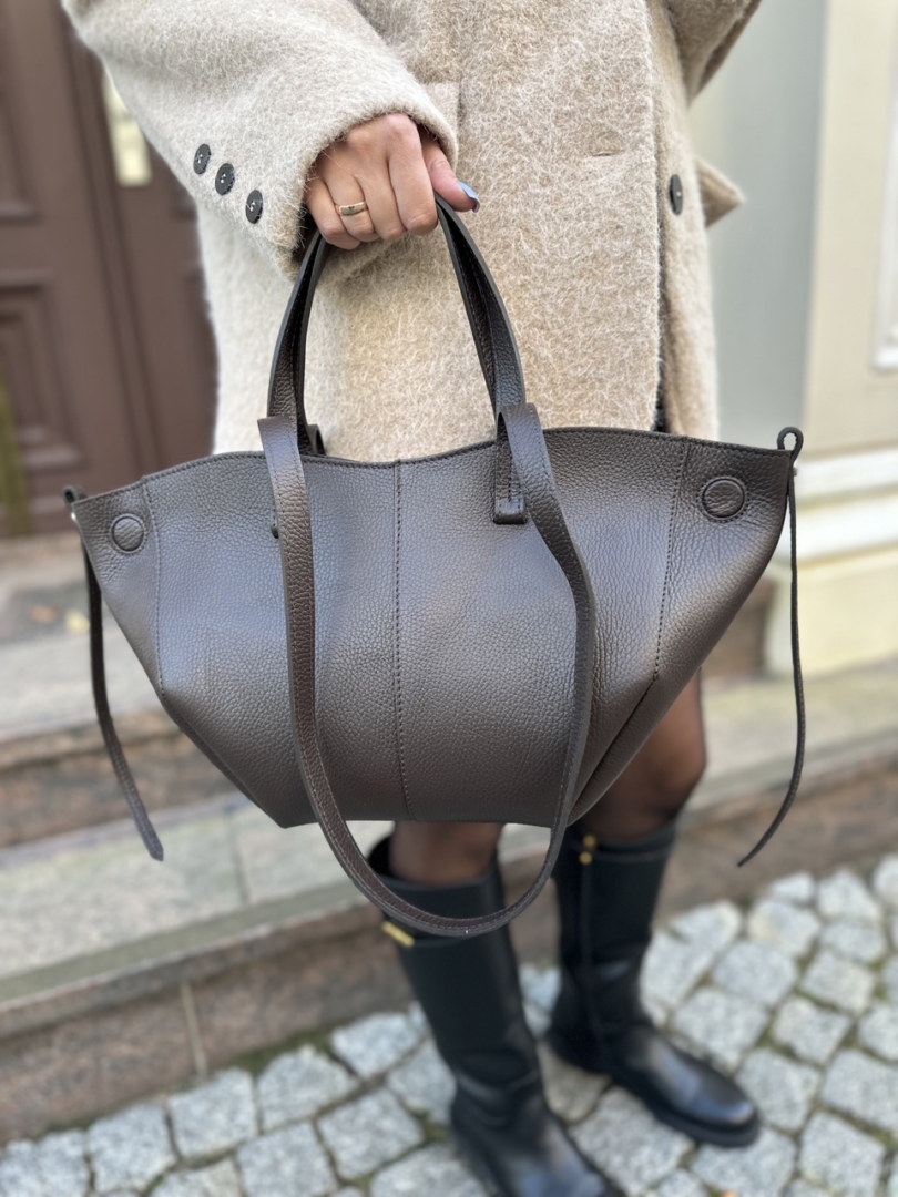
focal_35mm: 24
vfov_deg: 71.6
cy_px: 598
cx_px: 449
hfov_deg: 56.8
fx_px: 830
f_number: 1.78
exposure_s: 1/153
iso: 64
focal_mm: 6.86
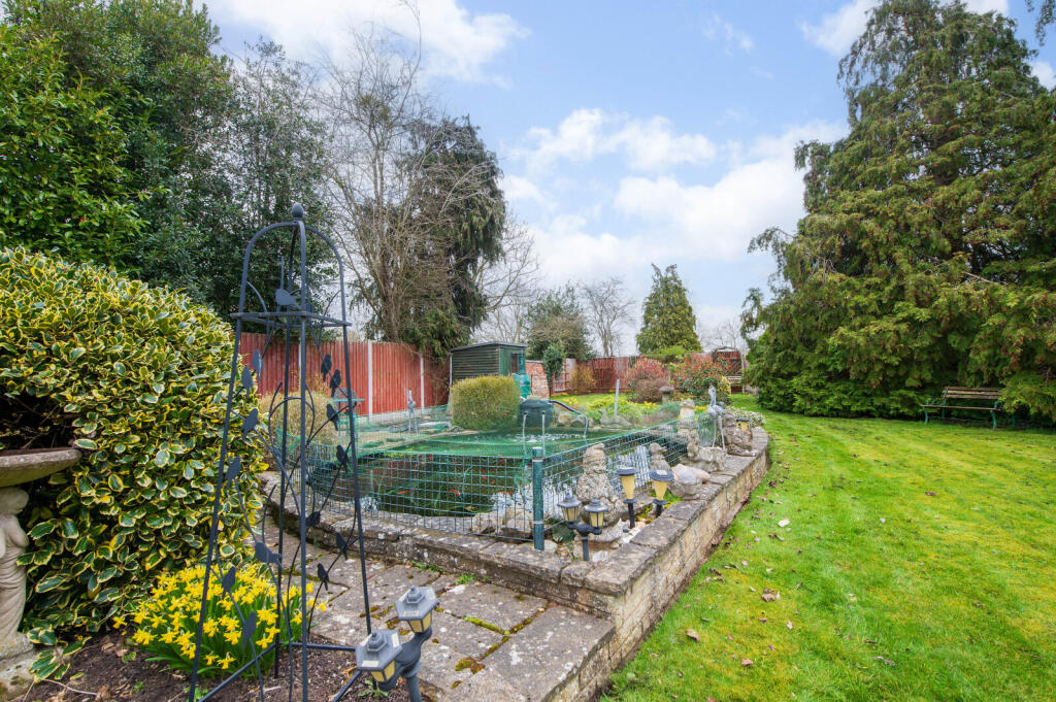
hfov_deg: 104.3
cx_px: 528
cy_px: 351
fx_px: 410
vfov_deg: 81.1
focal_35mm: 14
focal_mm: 14
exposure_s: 1/250
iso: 400
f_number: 8
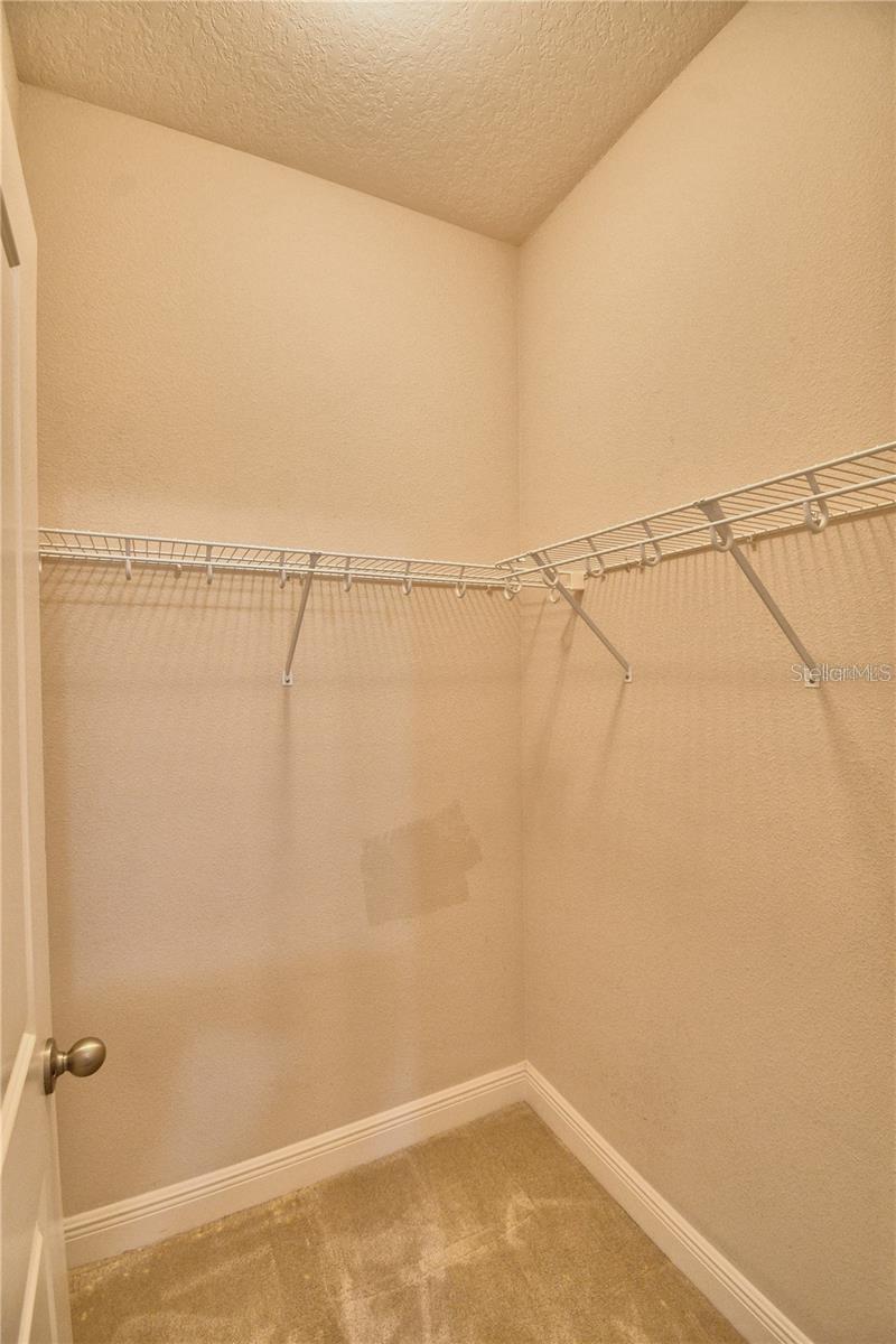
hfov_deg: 77.3
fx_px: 560
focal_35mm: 15
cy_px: 672
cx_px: 448
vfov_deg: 100.4
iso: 400
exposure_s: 1/60
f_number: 4.5
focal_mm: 10
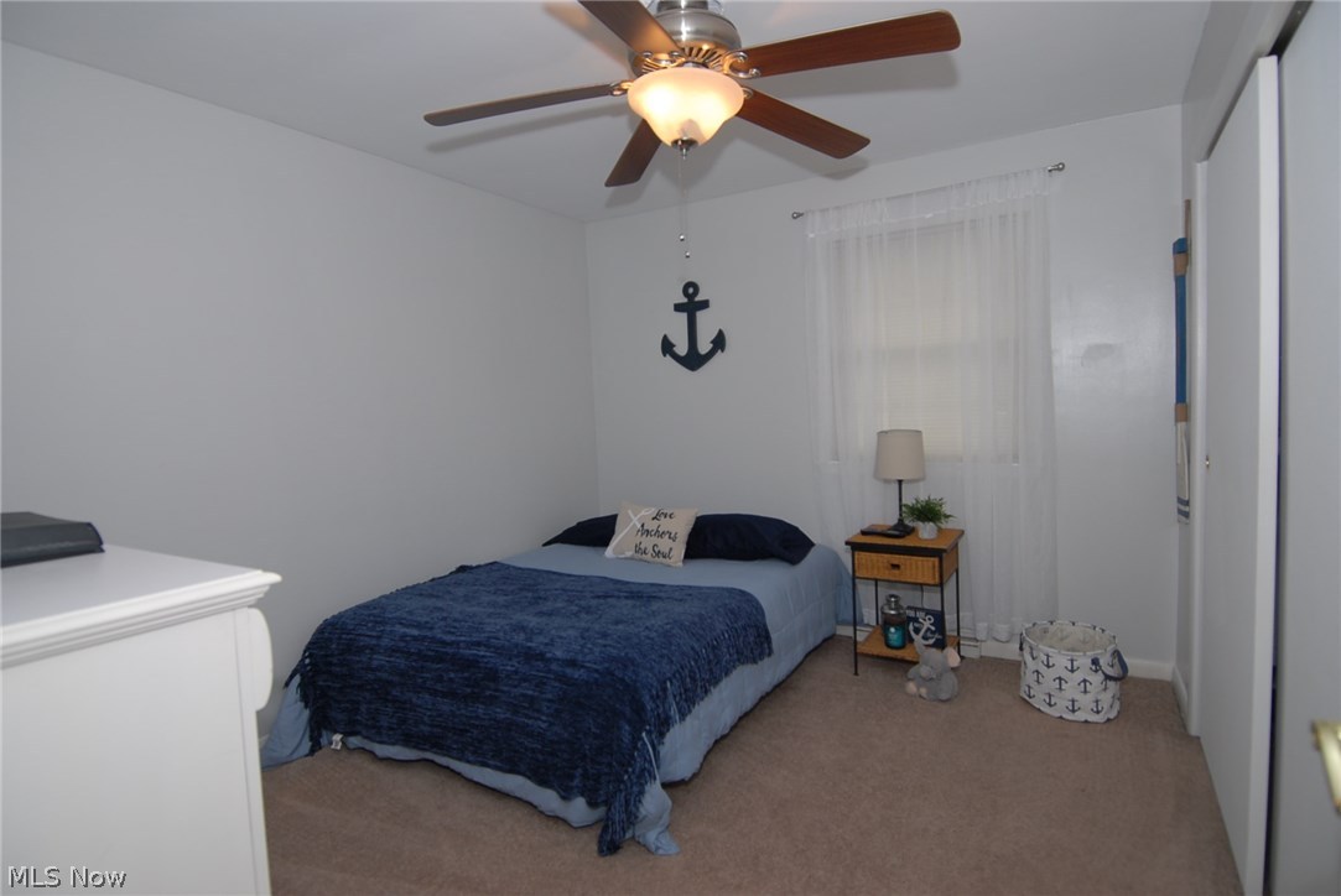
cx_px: 670
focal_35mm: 18
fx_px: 671
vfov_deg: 67.5
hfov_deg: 90.0
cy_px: 448
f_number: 5
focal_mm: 12
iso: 200
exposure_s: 1/60
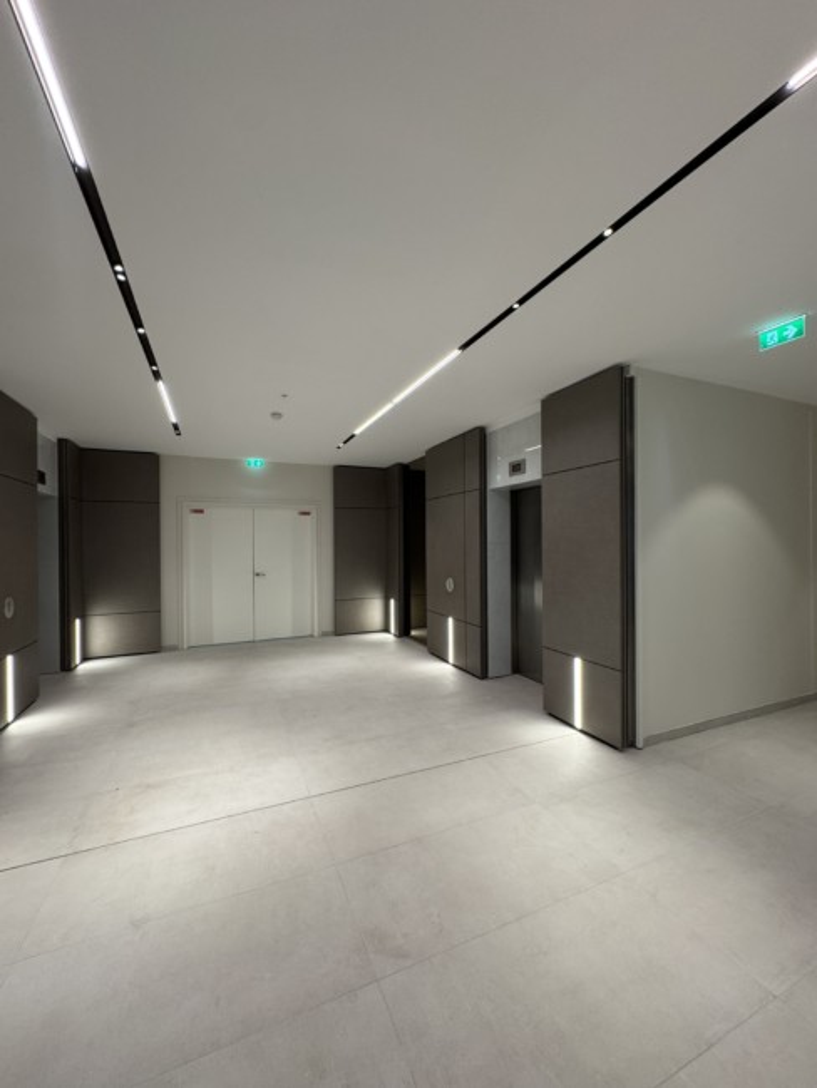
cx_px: 408
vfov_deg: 102.0
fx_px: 440
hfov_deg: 85.7
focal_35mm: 14
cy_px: 544
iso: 160
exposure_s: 1/99
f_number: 2.2
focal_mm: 2.22
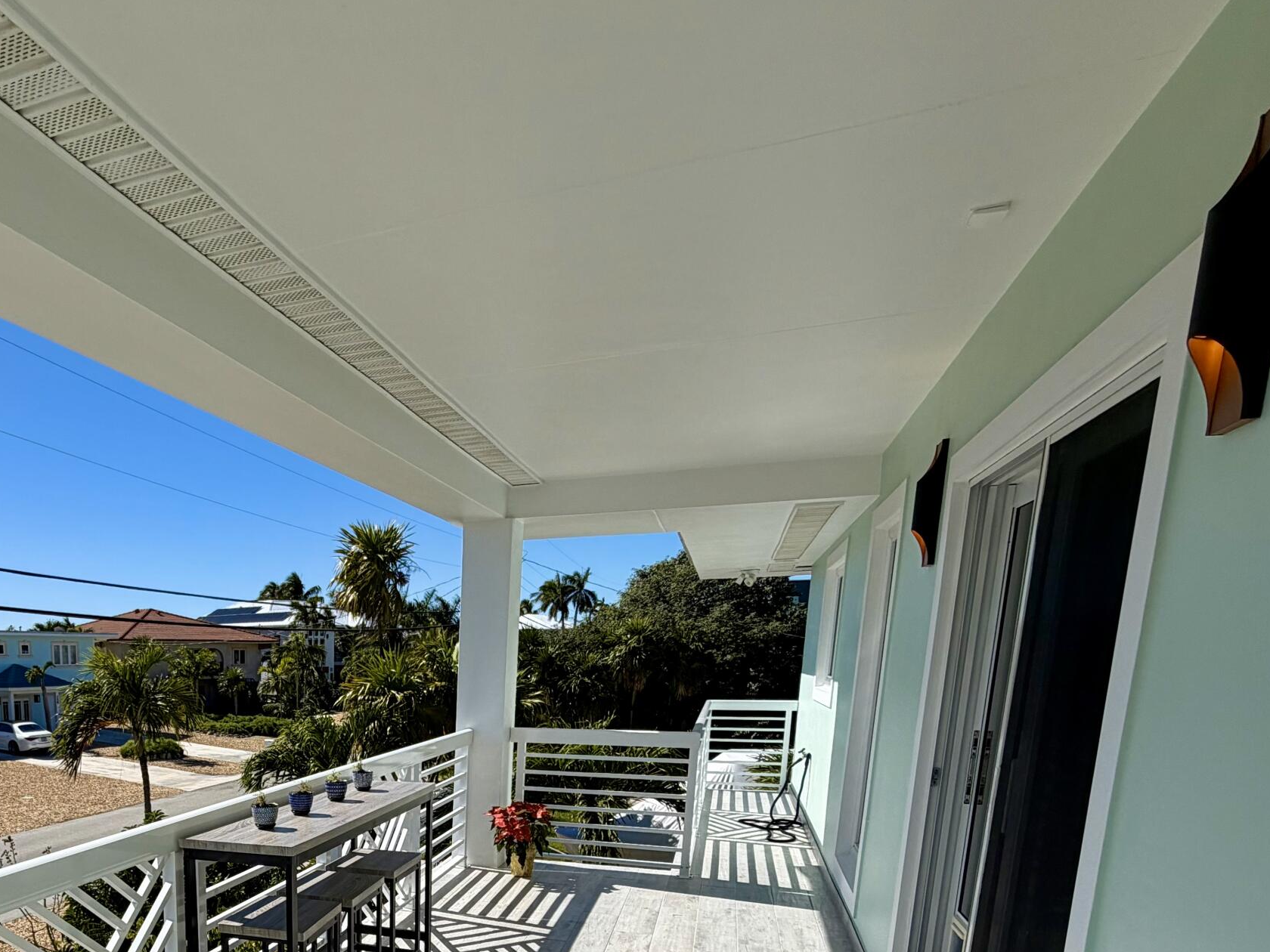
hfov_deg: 64.1
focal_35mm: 25
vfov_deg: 49.7
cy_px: 830
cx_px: 278
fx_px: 917
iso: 20
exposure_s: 1/1534
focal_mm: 2.22
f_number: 2.2
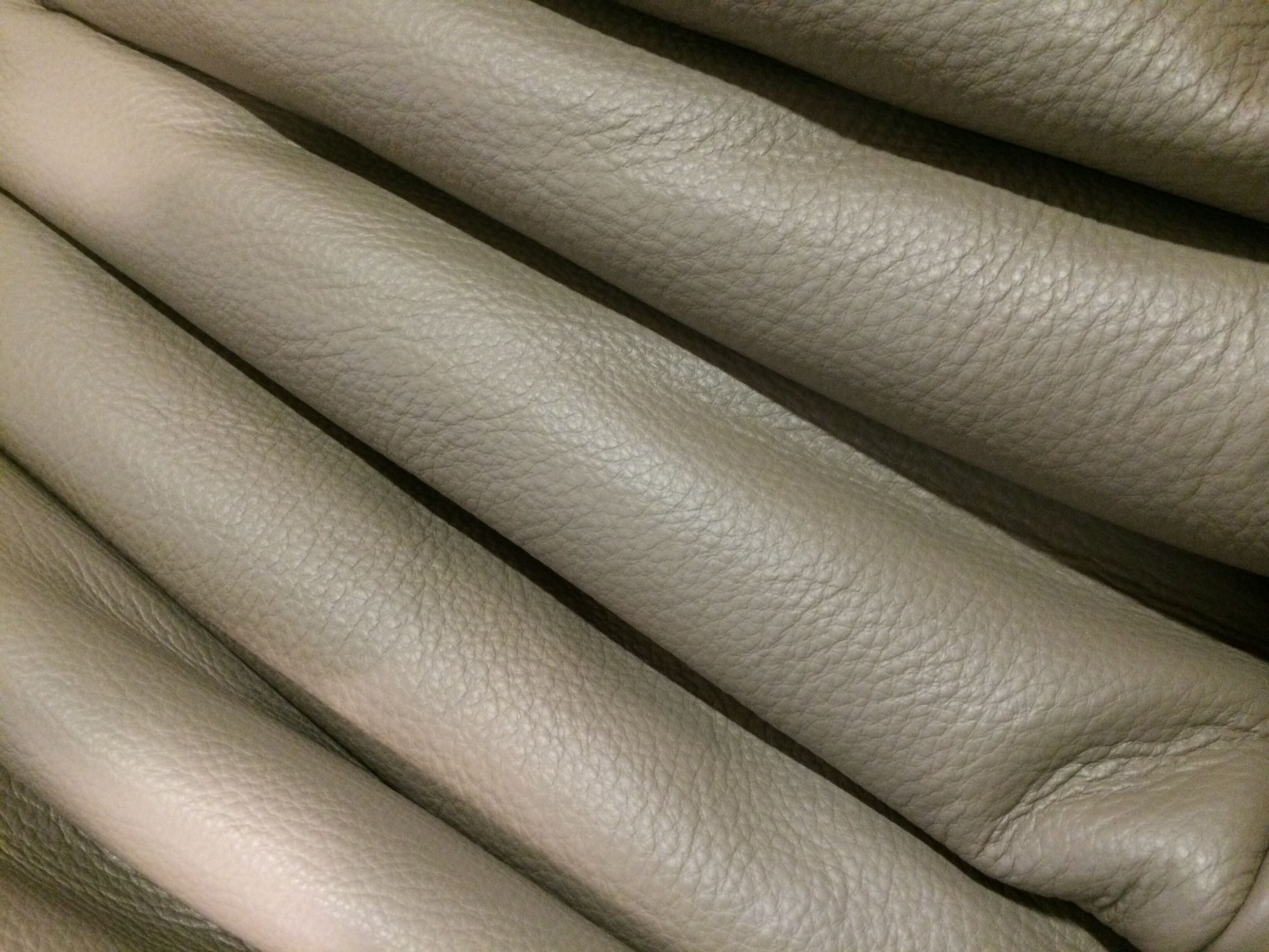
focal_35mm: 30
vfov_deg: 46.8
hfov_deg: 60.0
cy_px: 476
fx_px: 1100
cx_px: 634
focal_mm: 4.12
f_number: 2.2
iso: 500
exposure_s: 1/17
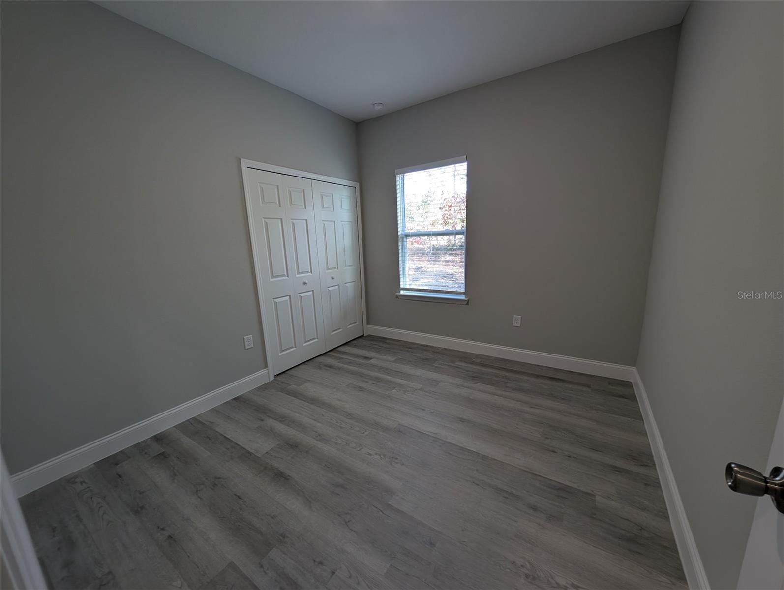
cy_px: 295
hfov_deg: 110.5
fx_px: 272
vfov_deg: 94.6
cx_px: 392
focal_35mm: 12
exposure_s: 1/40
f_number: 1.95
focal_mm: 2.23
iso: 42
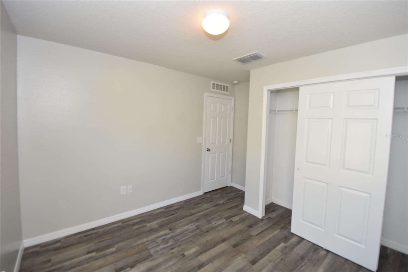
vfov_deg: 77.3
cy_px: 136
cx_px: 204
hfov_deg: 100.4
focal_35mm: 15
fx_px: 170
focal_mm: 10
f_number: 4
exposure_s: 1/60
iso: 200
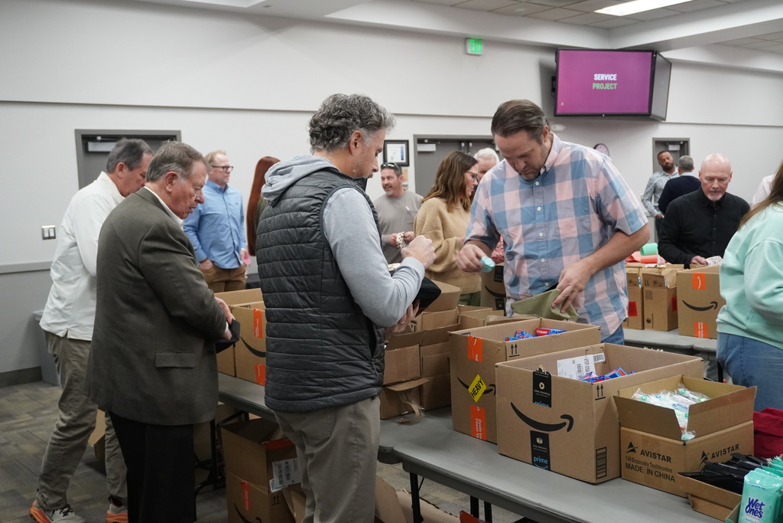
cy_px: 262
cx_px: 392
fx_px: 848
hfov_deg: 49.5
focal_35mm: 39
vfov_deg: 34.2
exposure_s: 1/160
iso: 2000
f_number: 4.5
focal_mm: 26
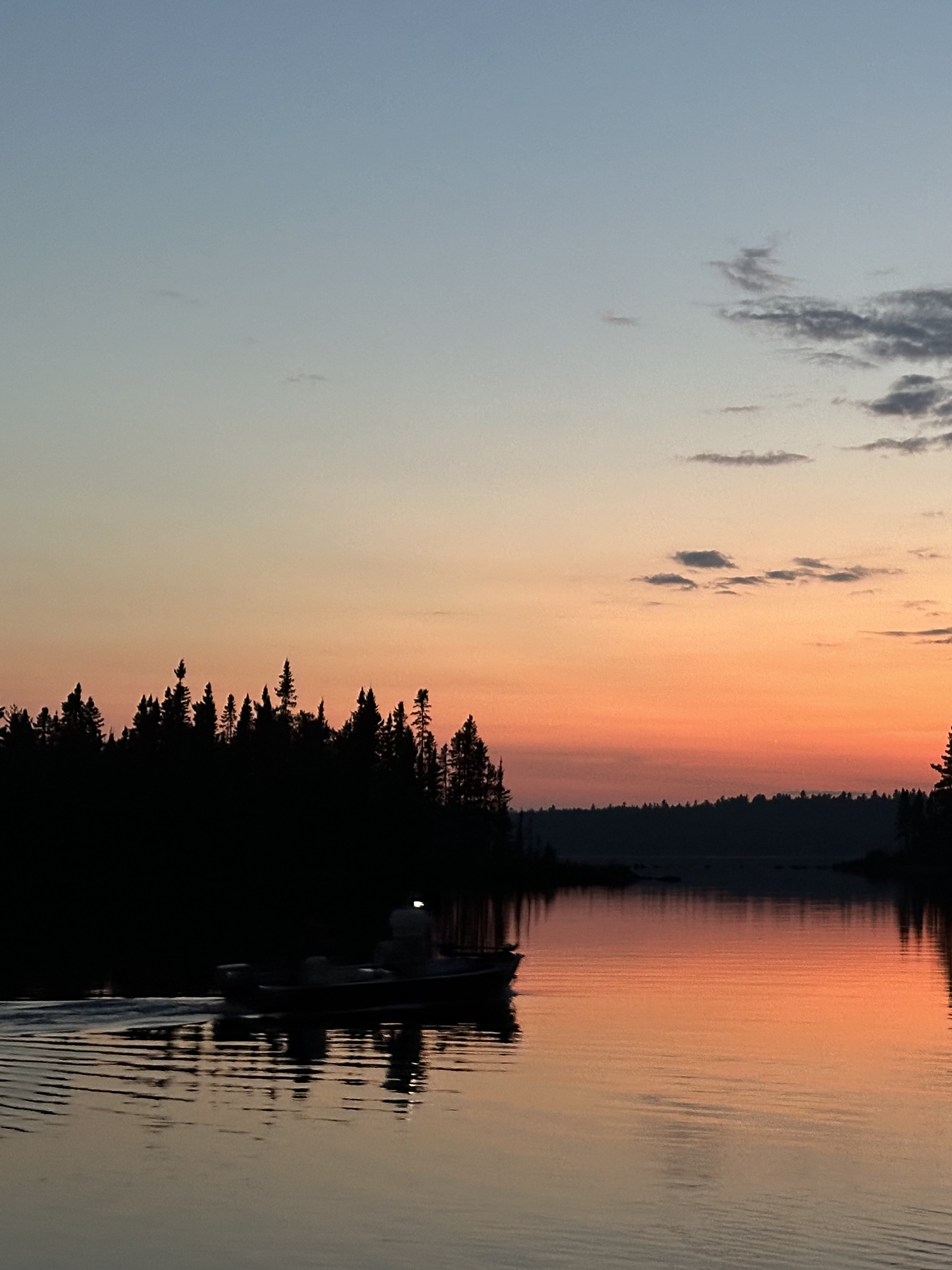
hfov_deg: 22.1
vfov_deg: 29.8
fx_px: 2383
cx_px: 845
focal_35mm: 65
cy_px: 628
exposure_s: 1/30
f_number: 1.78
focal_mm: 6.86
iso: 500
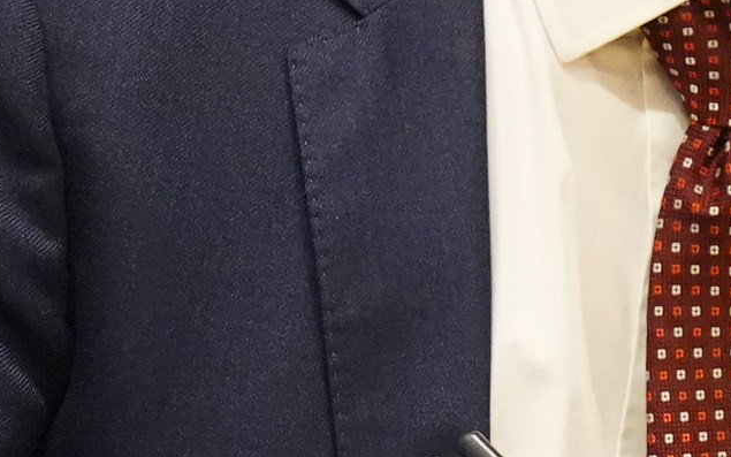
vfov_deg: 3.1
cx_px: 1429
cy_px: 380
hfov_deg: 4.8
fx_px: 8567
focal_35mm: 430
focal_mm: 68
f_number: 4
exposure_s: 1/250
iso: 5000
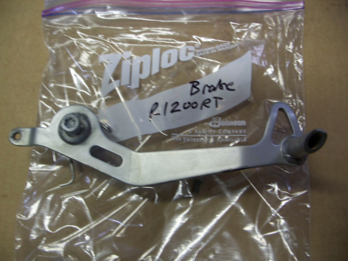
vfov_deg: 38.7
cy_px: 130
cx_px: 174
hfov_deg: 50.1
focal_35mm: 37
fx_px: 372
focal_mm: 7.8
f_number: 2.8
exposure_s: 1/15
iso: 200
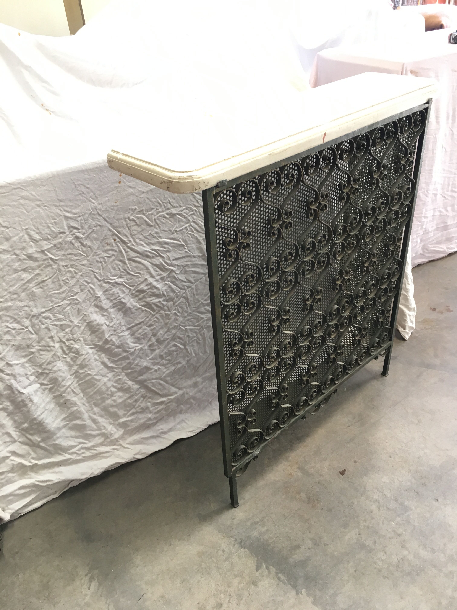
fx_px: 510
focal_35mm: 29
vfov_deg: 61.7
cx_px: 228
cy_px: 305
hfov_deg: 48.2
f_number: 2.2
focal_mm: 4.15
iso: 80
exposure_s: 1/33
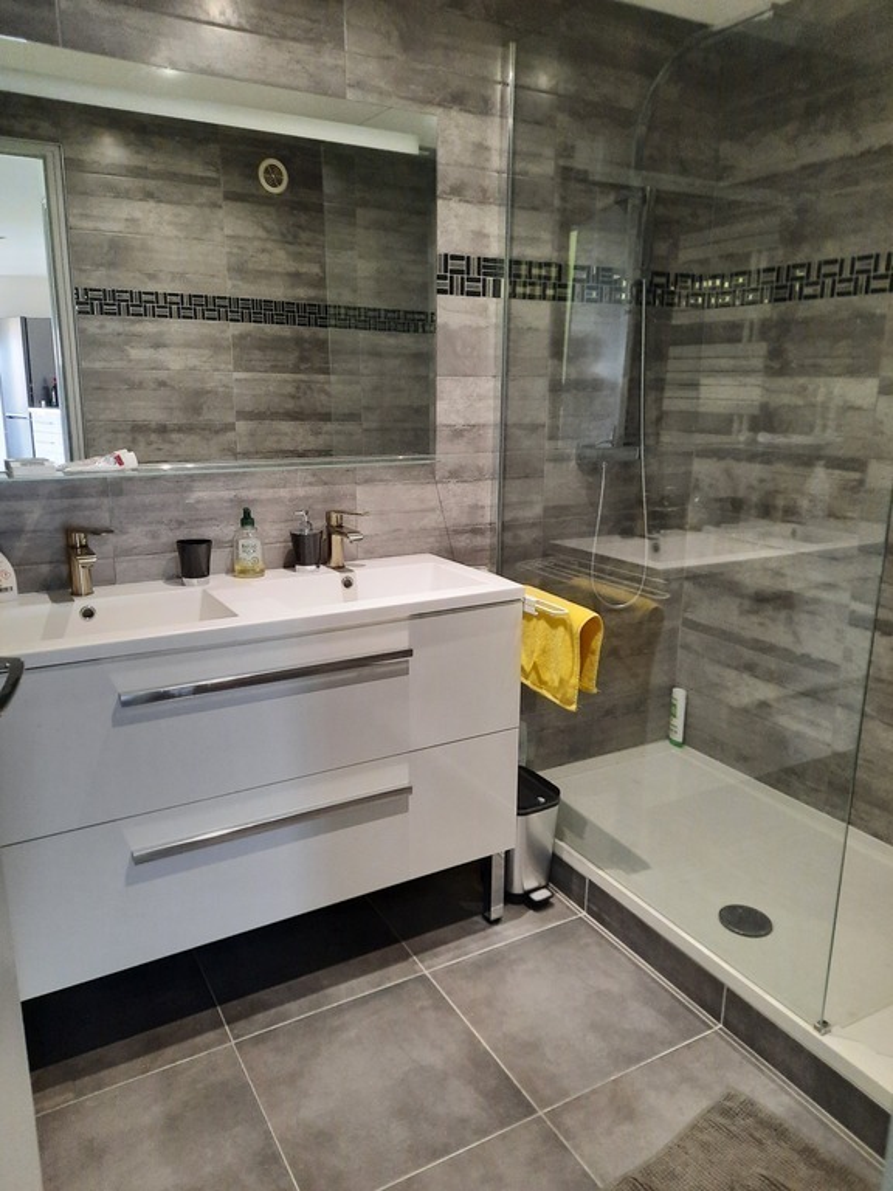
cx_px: 446
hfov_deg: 54.9
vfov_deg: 69.4
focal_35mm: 25
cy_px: 596
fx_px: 860
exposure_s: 1/33
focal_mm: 4.6
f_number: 2
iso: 320
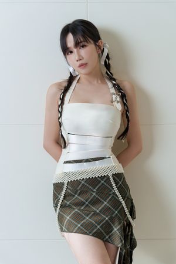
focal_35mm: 50
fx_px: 367
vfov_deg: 39.6
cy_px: 132
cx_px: 88
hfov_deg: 27.0
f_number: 4
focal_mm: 50
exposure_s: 1/125
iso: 125
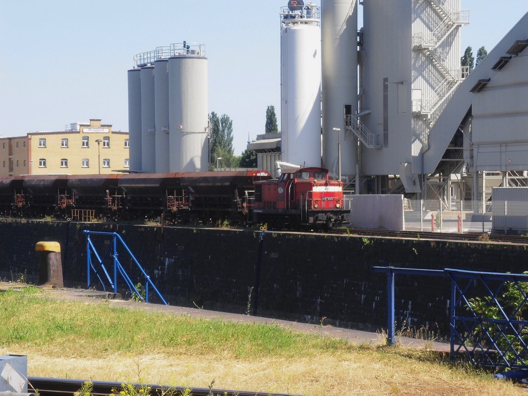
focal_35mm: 112
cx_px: 264
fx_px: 1709
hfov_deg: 17.6
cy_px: 198
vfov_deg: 13.2
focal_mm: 18.6
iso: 64
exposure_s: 1/200
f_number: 5.9
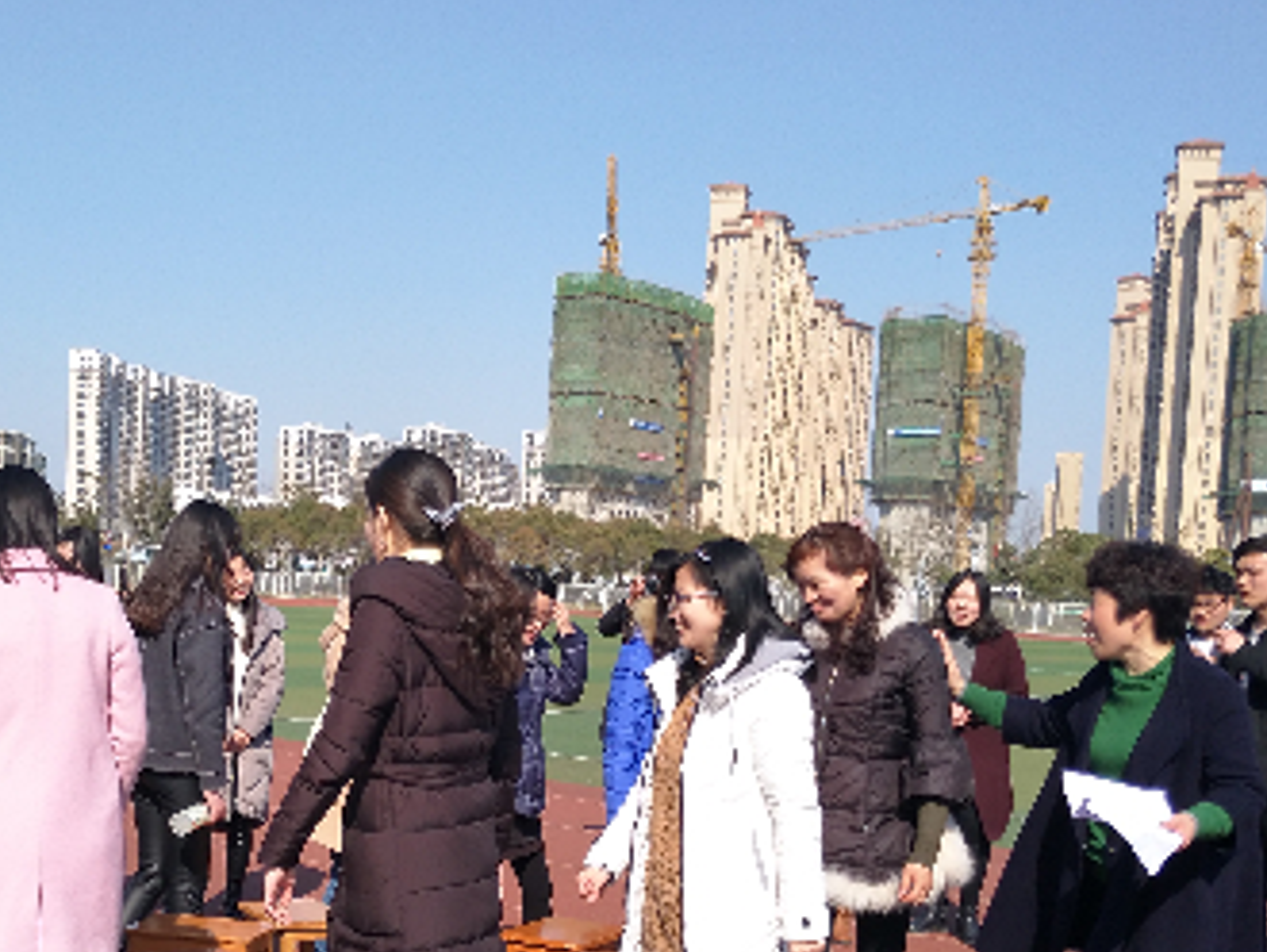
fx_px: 1465
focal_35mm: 40
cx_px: 388
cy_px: 695
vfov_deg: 35.3
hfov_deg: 45.8
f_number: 2
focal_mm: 3.79
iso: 50
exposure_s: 1/1135
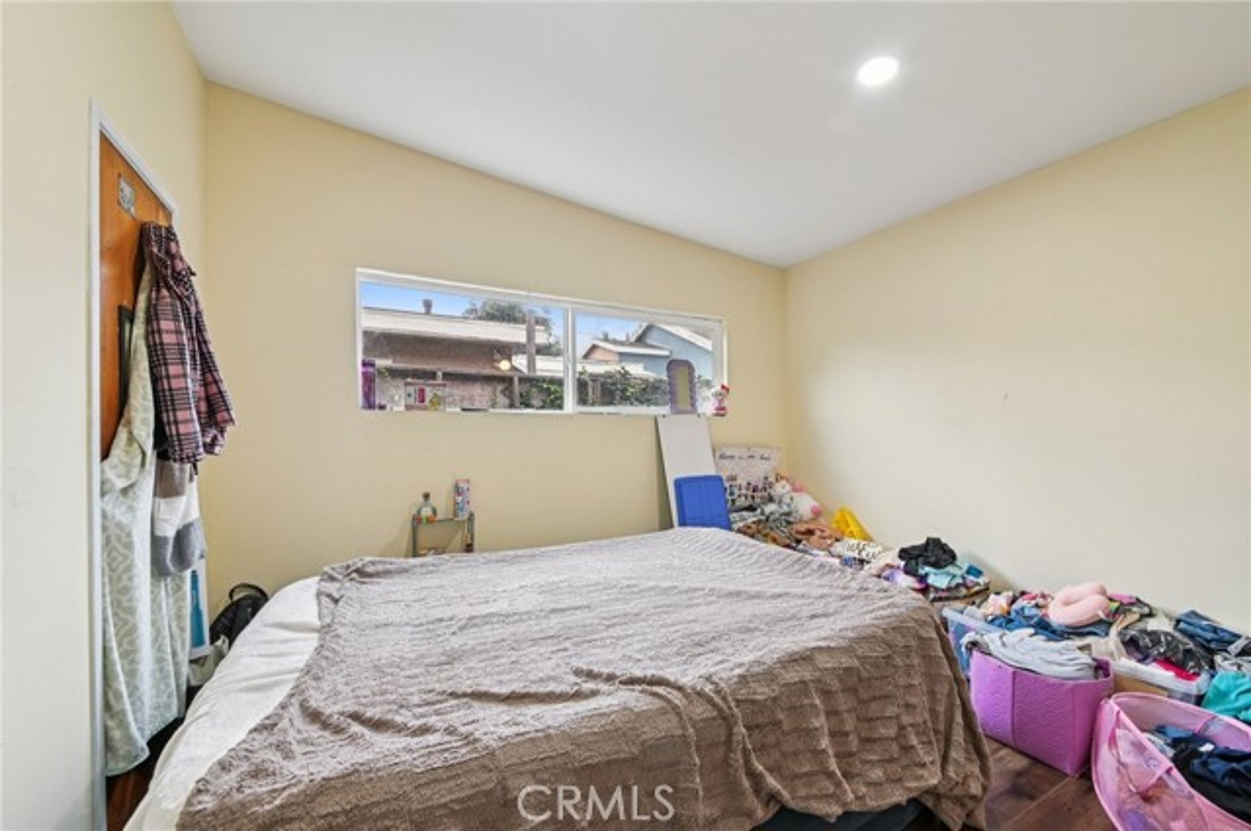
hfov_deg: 104.3
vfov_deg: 81.1
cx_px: 626
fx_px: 486
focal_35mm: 14
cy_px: 416
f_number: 8
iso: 250
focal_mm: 14
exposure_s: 1/6
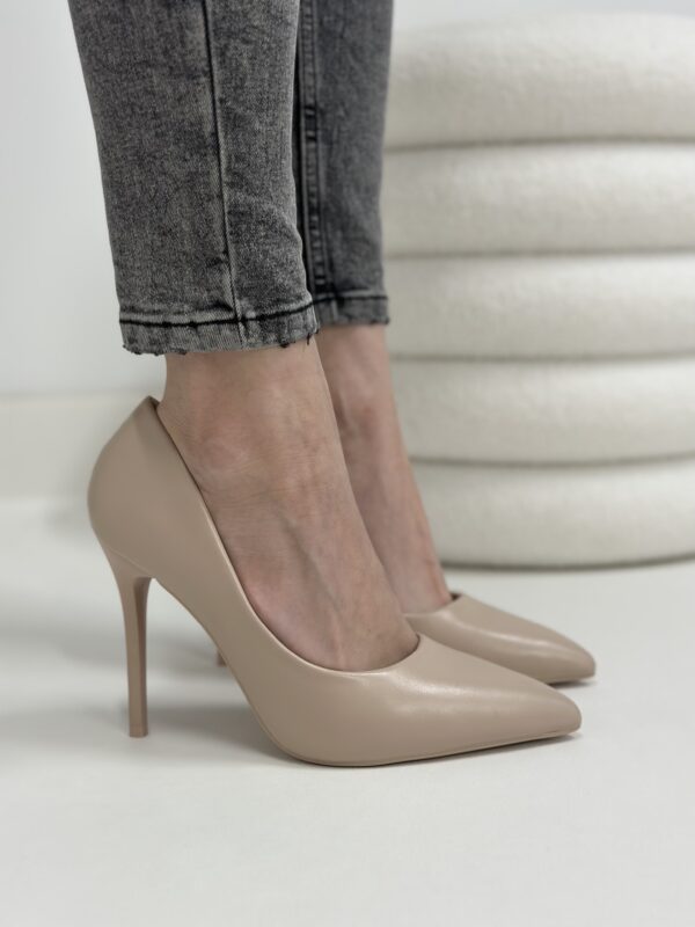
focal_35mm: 48
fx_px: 1285
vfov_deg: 39.7
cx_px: 348
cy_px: 464
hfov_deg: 30.3
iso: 125
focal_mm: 6.86
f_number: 1.78
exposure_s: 1/100
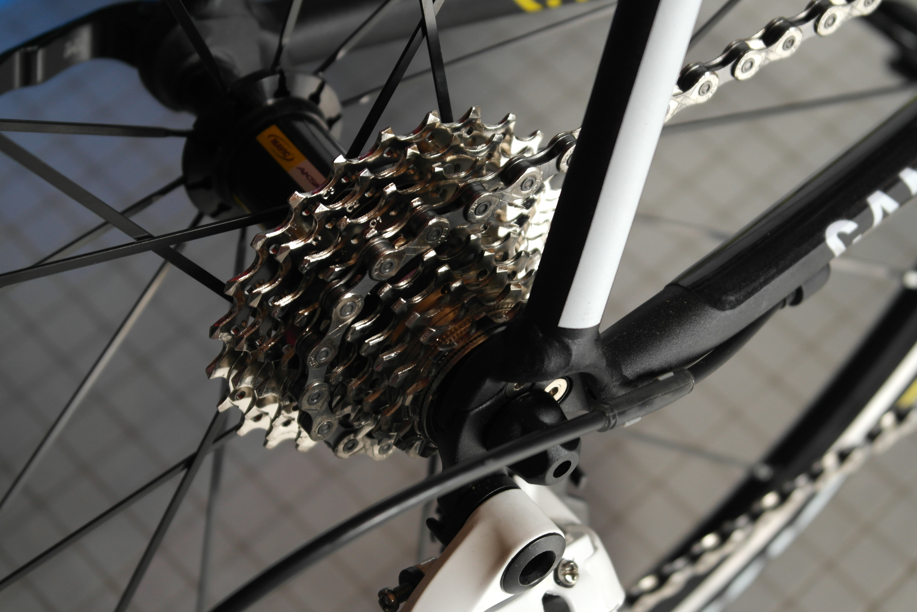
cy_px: 306
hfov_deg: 26.3
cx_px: 458
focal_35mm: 77
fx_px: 1961
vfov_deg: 17.7
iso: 400
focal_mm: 50
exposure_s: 1/50
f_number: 5.6
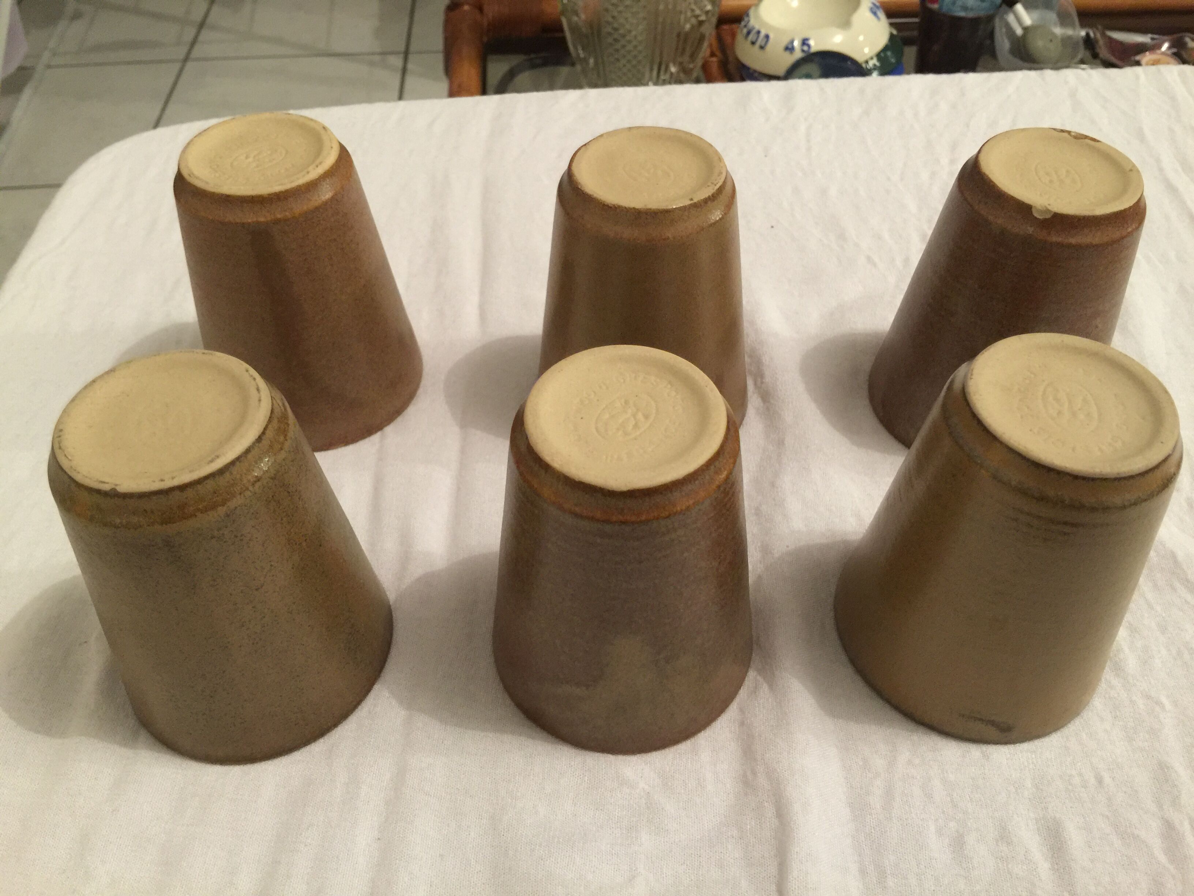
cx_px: 597
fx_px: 1000
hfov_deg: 61.7
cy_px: 448
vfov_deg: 48.2
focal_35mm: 29
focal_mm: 4.15
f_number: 2.2
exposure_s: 1/10
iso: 100
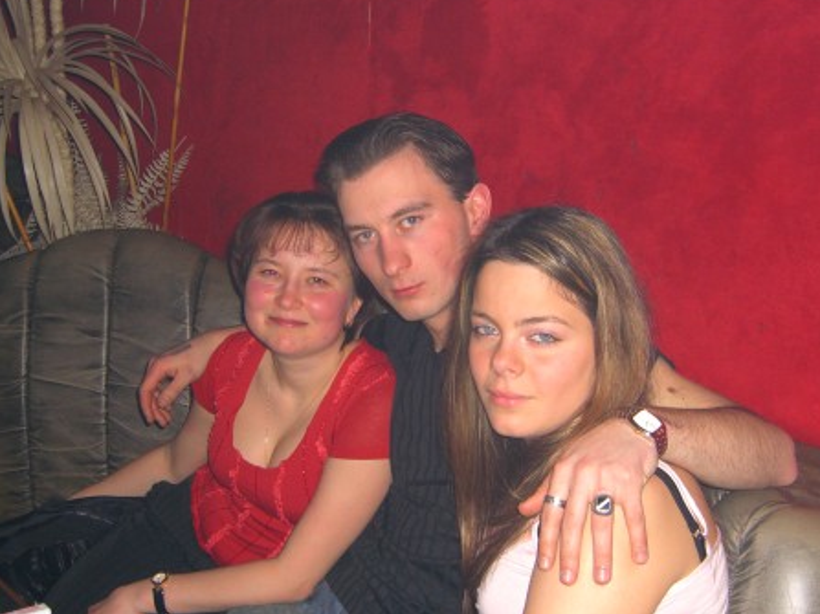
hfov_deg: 37.5
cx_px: 448
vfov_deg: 28.5
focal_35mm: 51
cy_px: 356
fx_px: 1208
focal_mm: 7.9
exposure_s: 1/60
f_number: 2.8
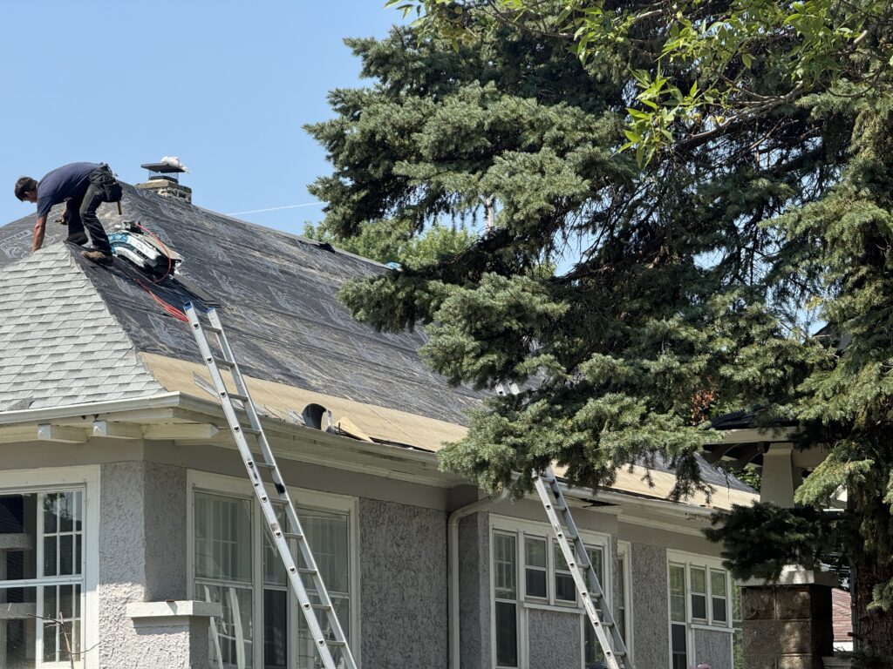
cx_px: 446
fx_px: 3096
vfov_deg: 12.3
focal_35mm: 120
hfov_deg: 16.4
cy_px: 334
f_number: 2.8
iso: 50
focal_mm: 15.66
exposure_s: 1/736
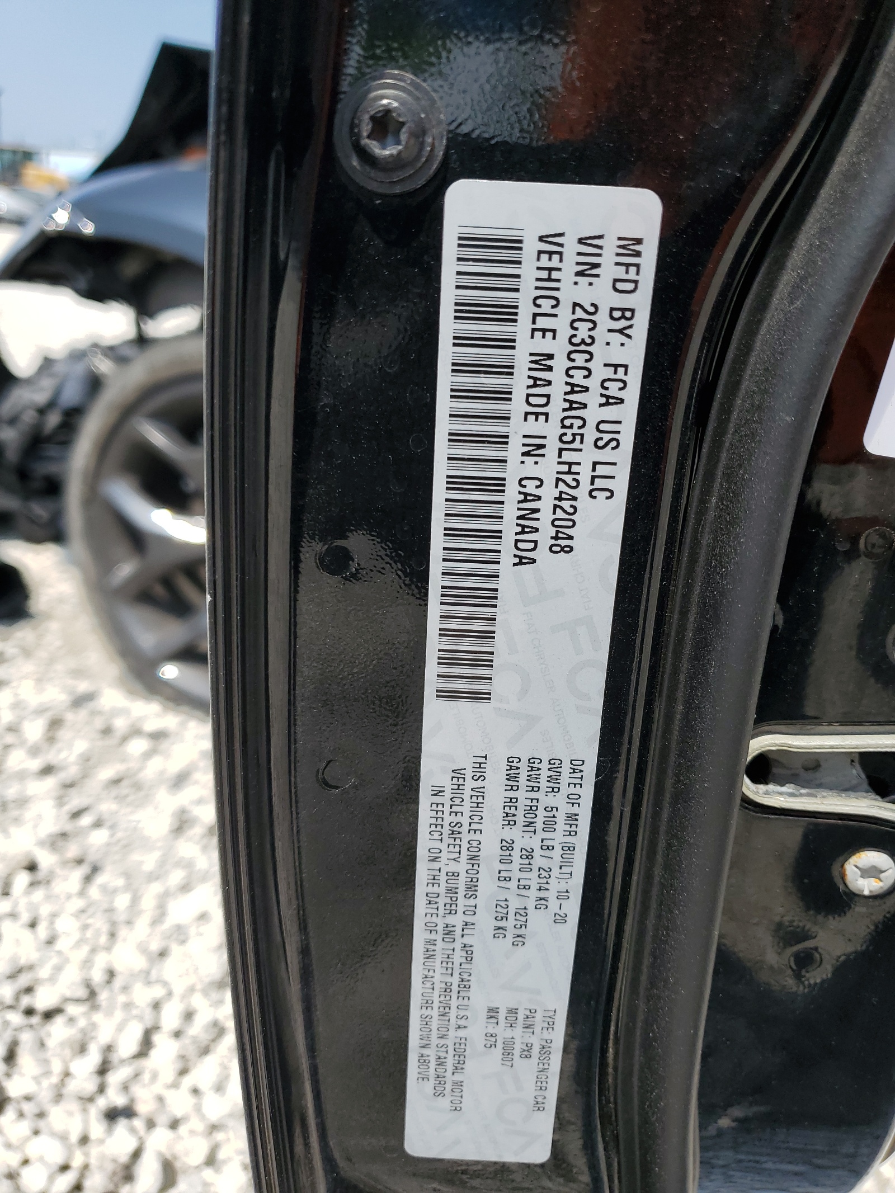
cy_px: 596
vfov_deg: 67.3
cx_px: 448
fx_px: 896
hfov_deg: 53.1
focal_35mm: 26
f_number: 1.5
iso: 50
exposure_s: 1/2500
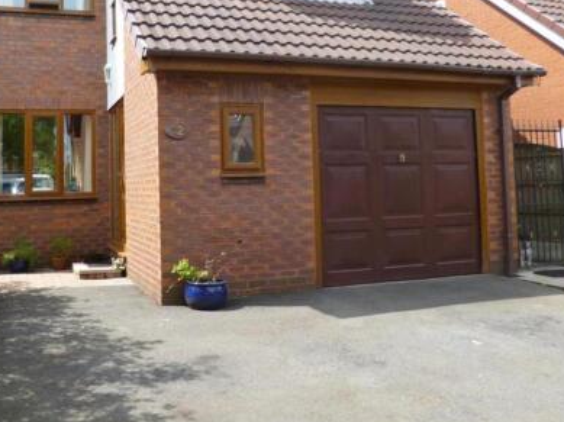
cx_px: 217
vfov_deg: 38.9
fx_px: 586
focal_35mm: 36
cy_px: 125
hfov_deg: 50.9
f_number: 2.5
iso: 100
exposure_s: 1/500
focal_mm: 4.3
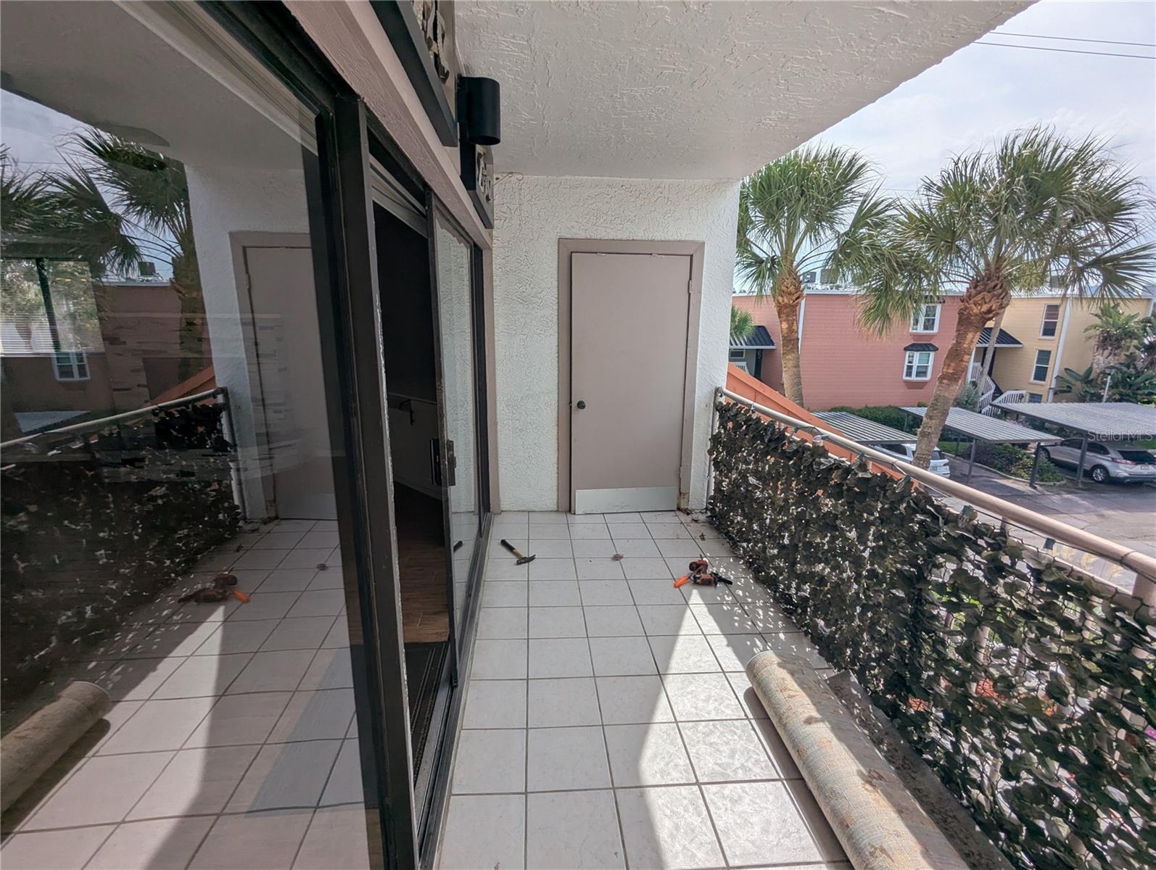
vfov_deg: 78.2
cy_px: 435
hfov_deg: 94.4
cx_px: 578
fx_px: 535
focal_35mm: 16
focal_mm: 2.35
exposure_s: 1/2326
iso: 56
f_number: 2.2
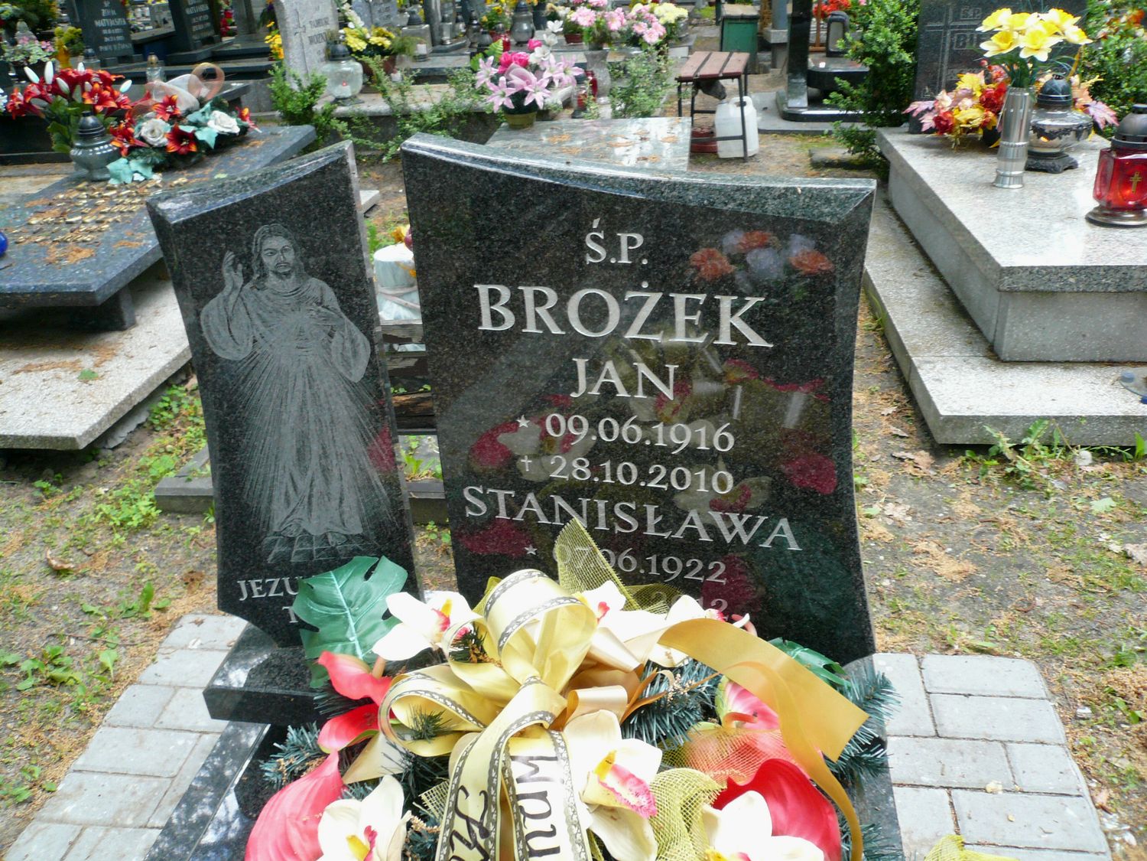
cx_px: 574
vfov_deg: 49.7
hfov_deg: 63.4
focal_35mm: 28
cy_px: 430
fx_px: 928
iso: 100
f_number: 2.8
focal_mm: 4.6
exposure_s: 1/60
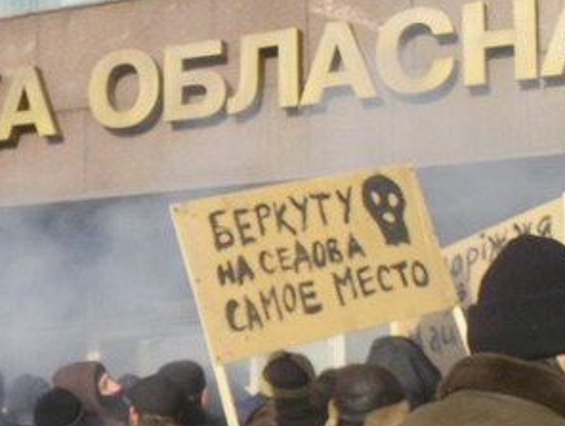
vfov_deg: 15.2
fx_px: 1586
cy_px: 323
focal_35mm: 97
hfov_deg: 19.9
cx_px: 70
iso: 80
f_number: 4.2
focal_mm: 6.4
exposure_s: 1/320
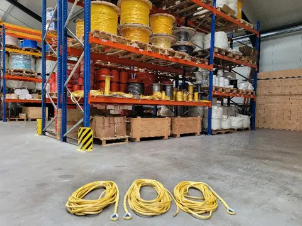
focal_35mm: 26
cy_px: 113
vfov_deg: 53.1
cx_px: 151
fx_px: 227
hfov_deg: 67.3
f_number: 1.8
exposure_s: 1/50
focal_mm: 5.4
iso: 200
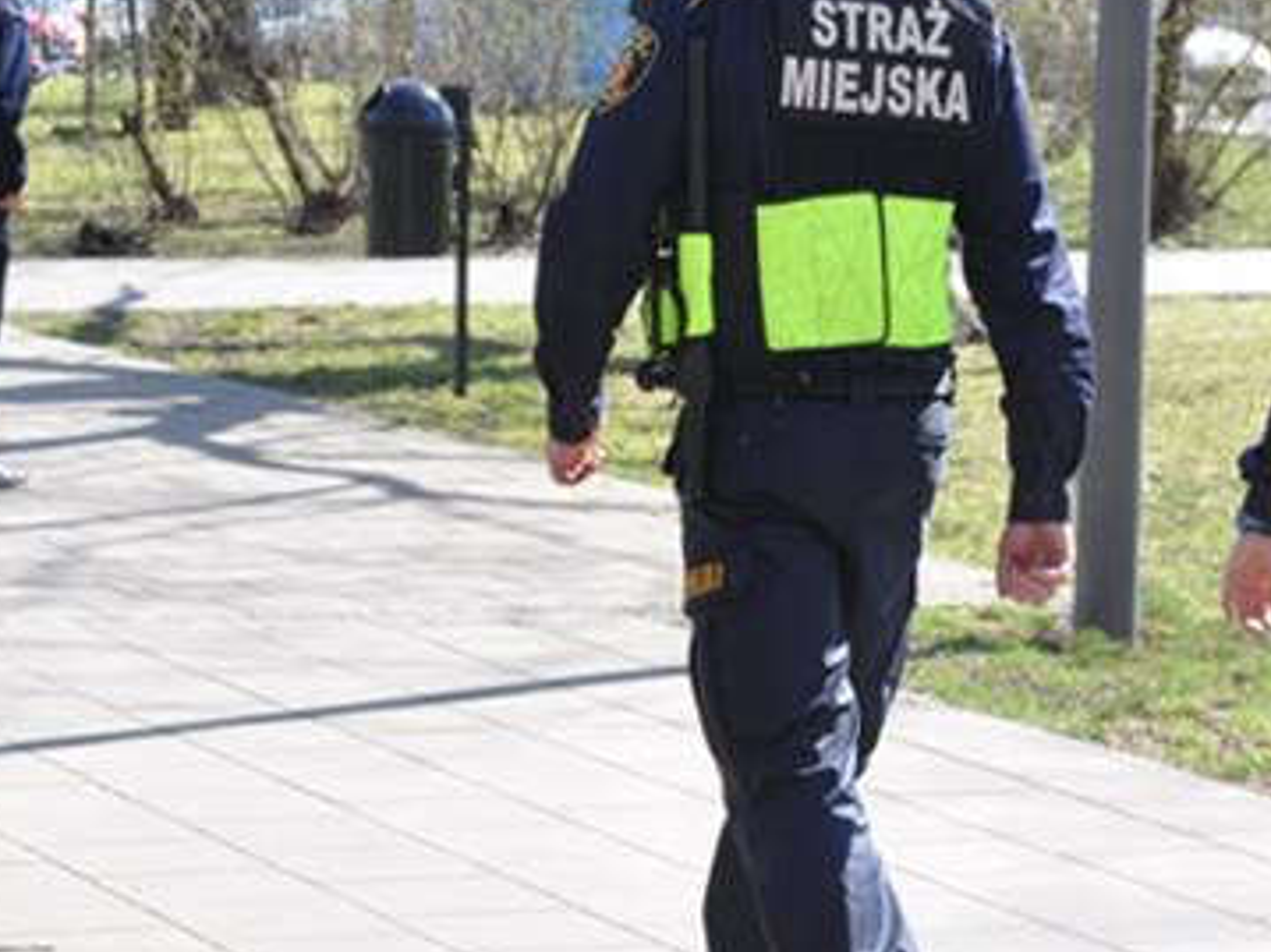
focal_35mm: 154
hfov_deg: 12.8
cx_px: 538
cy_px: 380
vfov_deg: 9.6
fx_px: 5653
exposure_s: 1/250
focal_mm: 48
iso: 400
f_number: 10
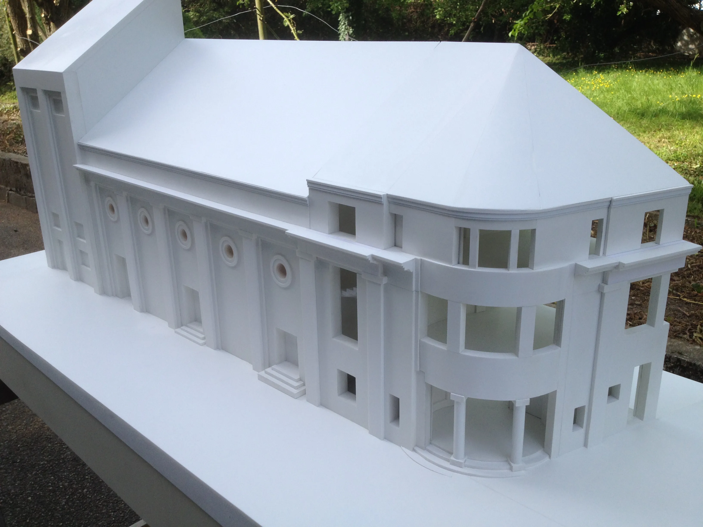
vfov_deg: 40.7
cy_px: 264
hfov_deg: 52.6
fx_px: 711
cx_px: 352
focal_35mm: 35
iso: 50
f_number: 2.4
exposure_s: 1/557
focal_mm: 4.28
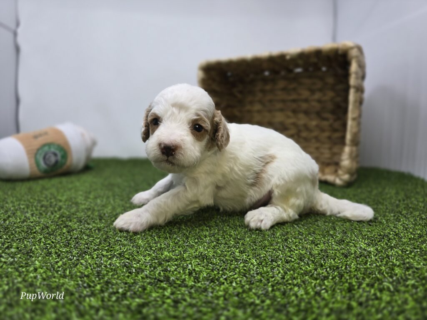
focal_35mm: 23
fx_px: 284
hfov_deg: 73.9
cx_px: 214
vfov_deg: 58.9
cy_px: 160
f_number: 1.7
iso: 50
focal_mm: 6.3
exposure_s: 1/120
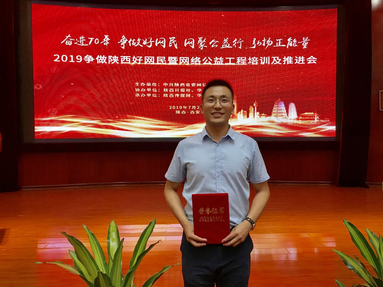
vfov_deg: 49.7
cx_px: 192
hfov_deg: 63.4
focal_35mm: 28
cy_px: 144
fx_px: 310
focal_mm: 3.99
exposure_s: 1/33
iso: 25
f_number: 1.8
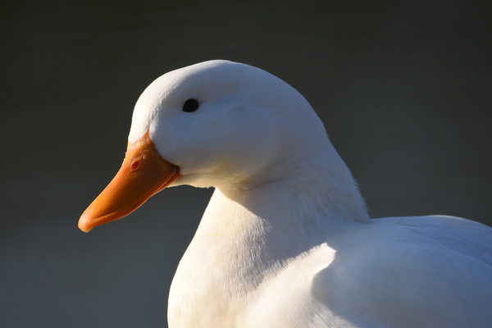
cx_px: 246
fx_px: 12299
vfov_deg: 1.5
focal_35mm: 900
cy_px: 164
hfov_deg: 2.3
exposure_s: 1/400
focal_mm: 600
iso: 100
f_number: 6.3
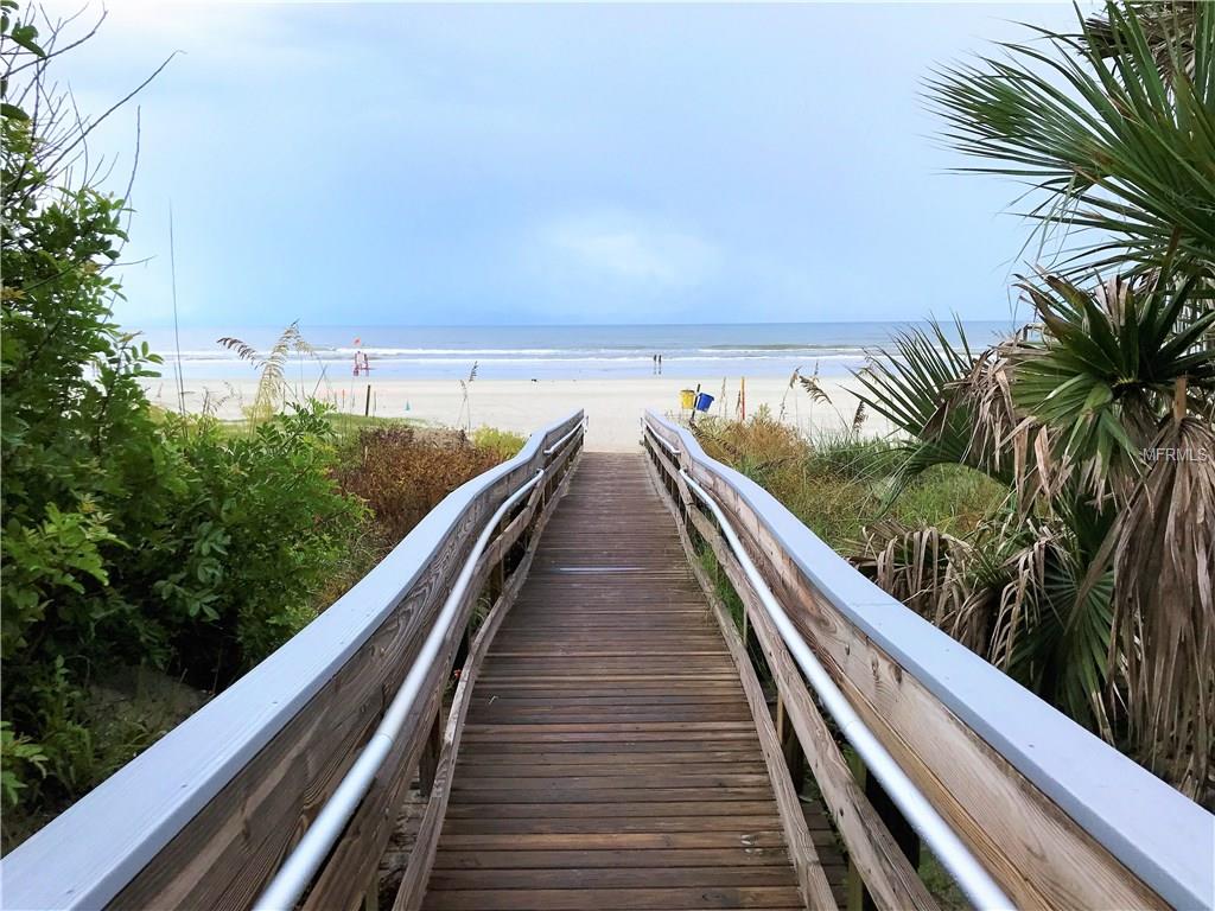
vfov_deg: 49.7
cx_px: 608
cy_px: 456
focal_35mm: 28
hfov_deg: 63.4
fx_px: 983
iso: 20
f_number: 1.8
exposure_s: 1/1916
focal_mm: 3.99
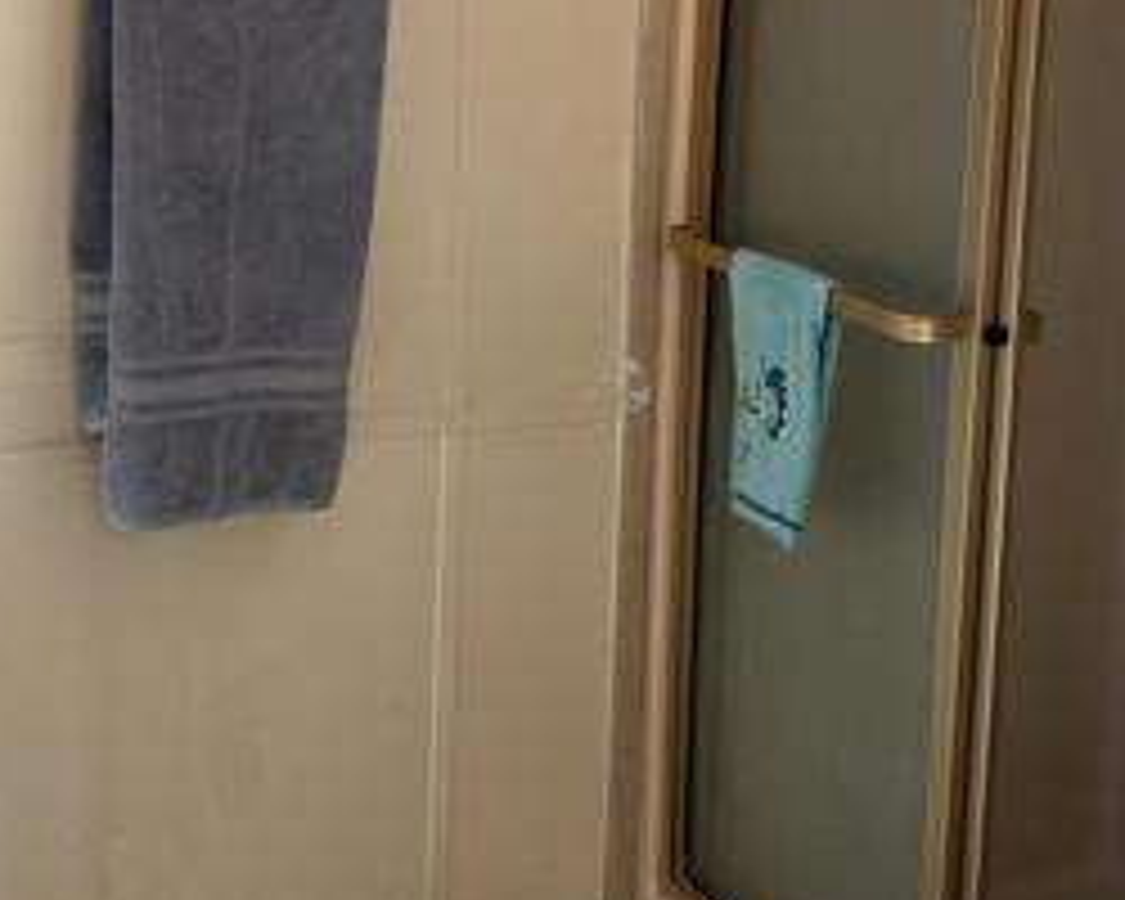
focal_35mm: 60
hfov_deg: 31.1
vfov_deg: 24.7
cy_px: 99
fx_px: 1998
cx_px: 342
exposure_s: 1/120
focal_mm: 6.86
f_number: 1.78
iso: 64
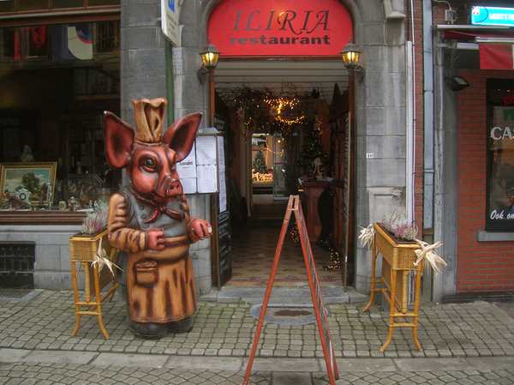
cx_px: 257
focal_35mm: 34
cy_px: 192
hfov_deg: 54.0
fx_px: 504
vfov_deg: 41.7
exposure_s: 1/60.1
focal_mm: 5.7
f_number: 2.9
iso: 110
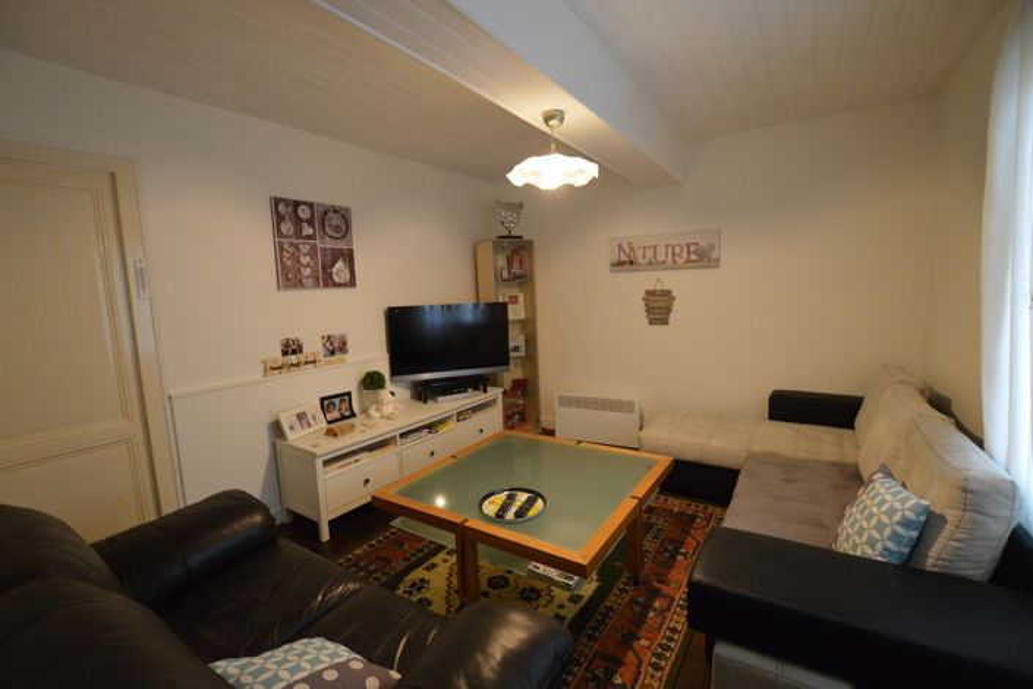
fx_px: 430
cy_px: 344
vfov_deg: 77.3
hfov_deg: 100.4
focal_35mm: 15
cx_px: 516
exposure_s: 1/60
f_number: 3.5
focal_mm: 10
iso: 2000
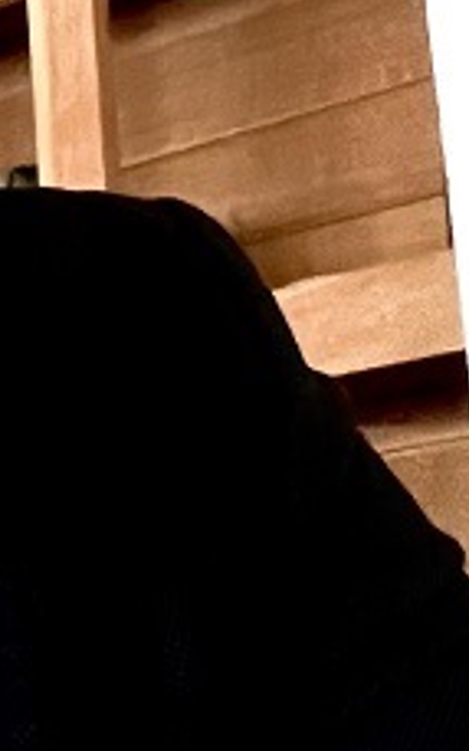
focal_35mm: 150
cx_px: -579
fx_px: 3070
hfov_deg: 8.2
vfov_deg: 13.8
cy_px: 54
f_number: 2.2
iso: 500
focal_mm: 2.71
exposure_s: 1/25
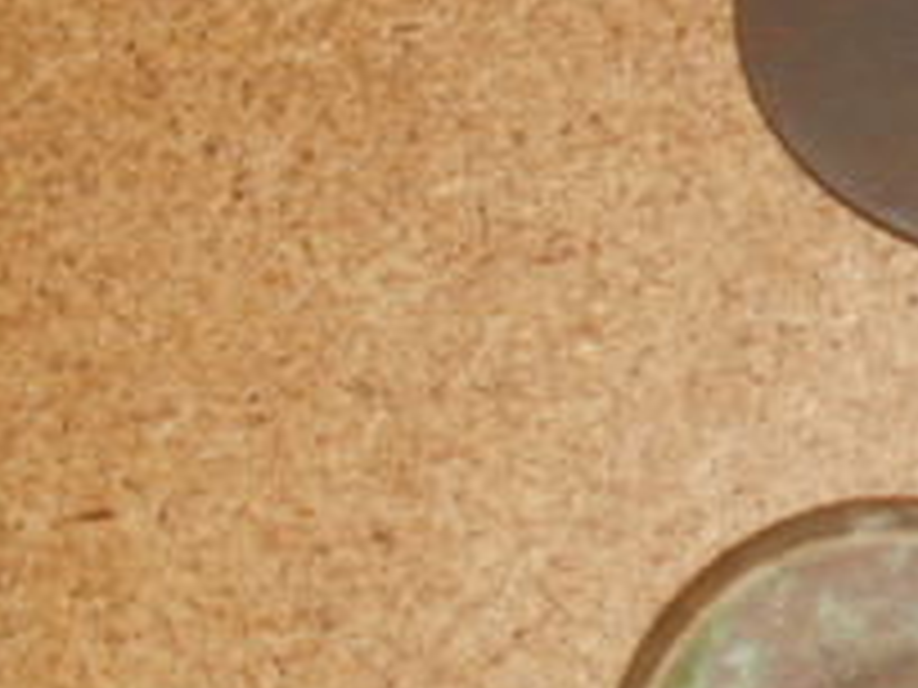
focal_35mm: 113
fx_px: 2997
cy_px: 315
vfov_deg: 13.1
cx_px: 1395
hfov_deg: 15.9
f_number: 3.5
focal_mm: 6.3
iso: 125
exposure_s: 1/30
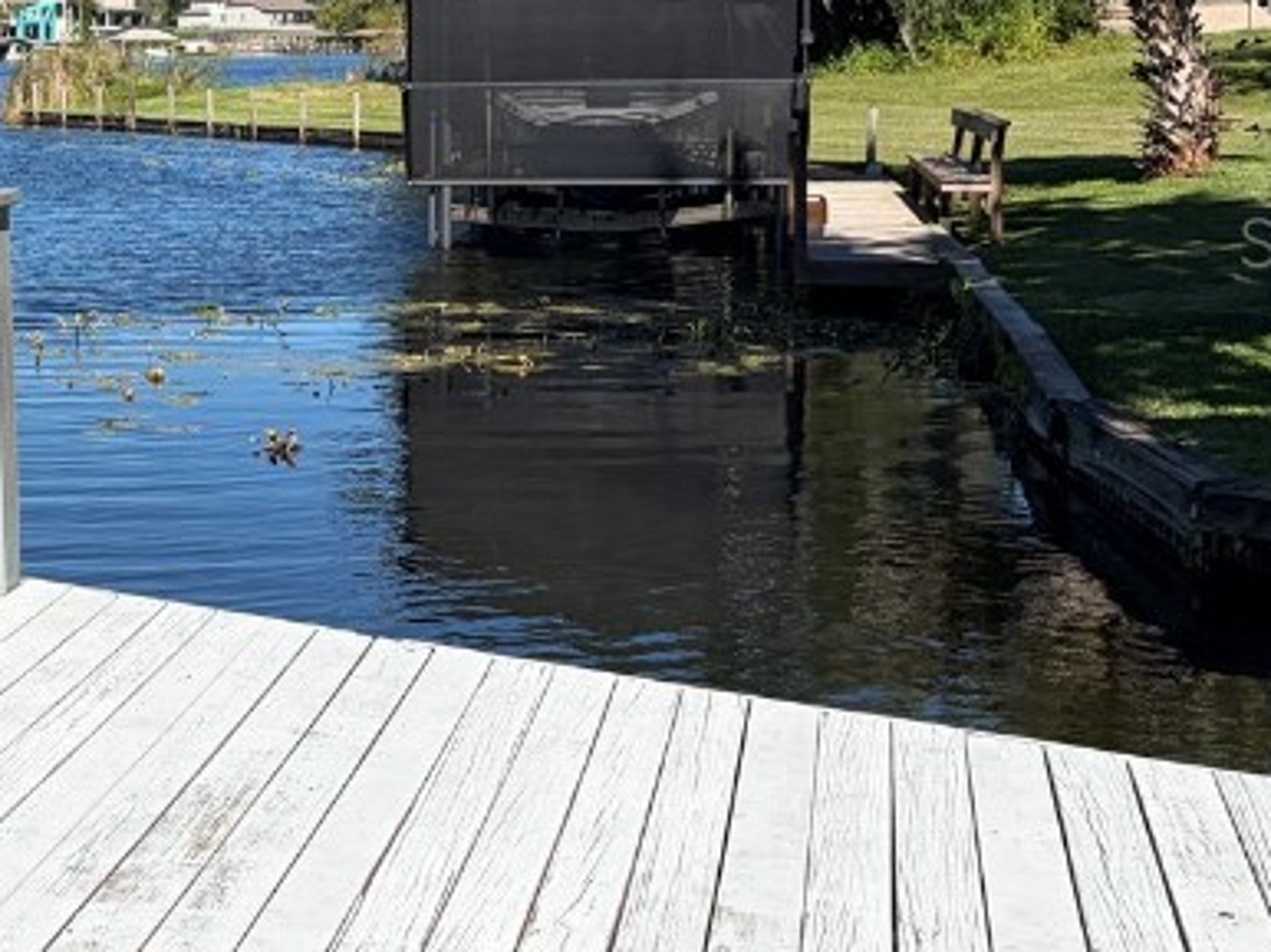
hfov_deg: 26.0
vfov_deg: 21.1
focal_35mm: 69
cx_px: -135
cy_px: 240
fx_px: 2532
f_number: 1.6
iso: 64
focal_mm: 5.96
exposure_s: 1/4950
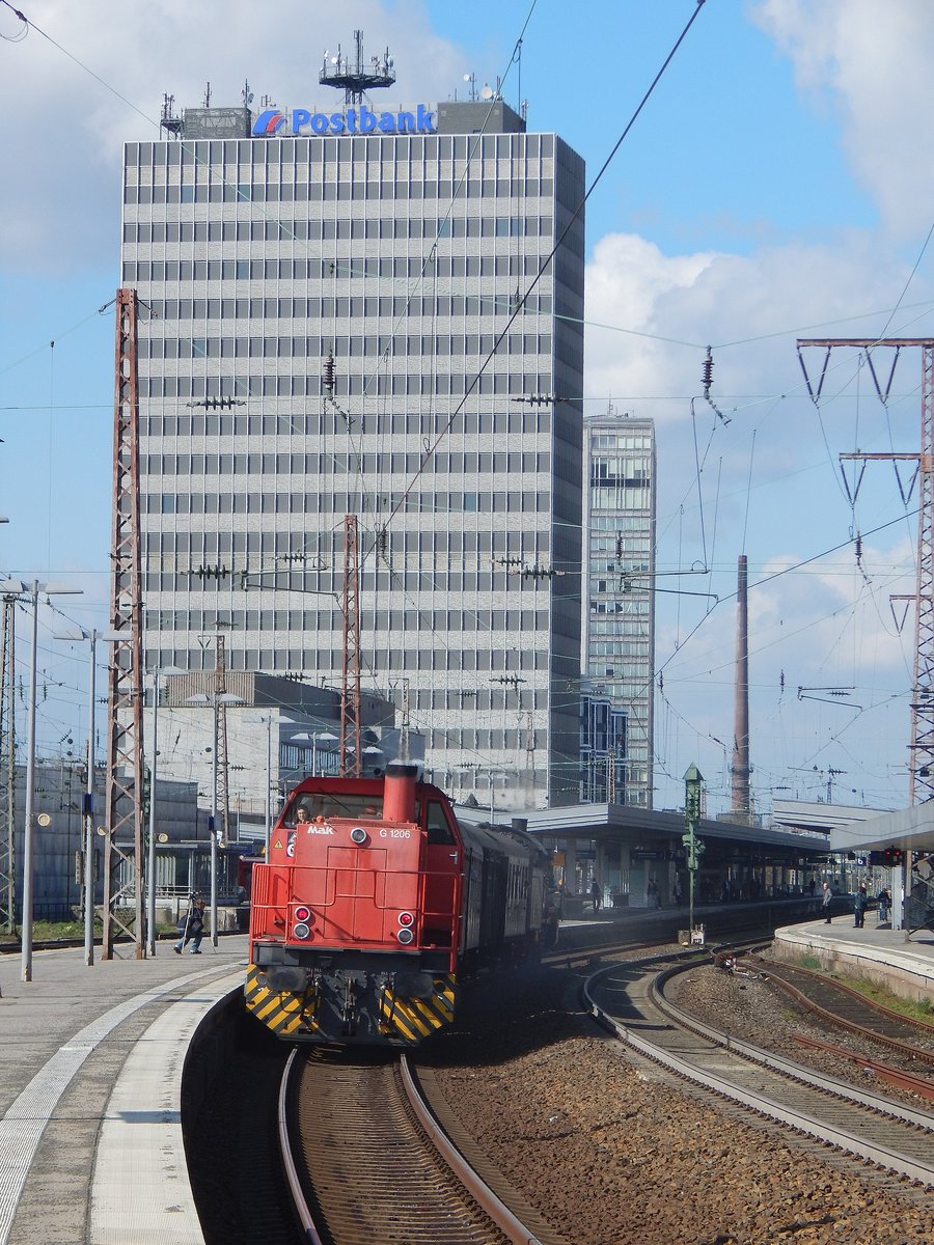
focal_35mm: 130
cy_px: 622
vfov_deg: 15.2
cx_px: 467
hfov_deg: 11.4
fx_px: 4677
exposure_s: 1/800
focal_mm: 23.4
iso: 125
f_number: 4.8
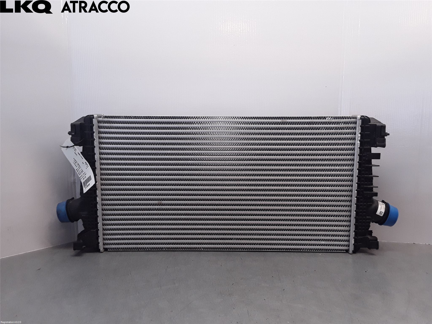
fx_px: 349
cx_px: 216
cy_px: 162
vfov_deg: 49.7
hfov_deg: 63.4
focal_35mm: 28
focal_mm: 2.91
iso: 100
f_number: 1.9
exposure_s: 1/186
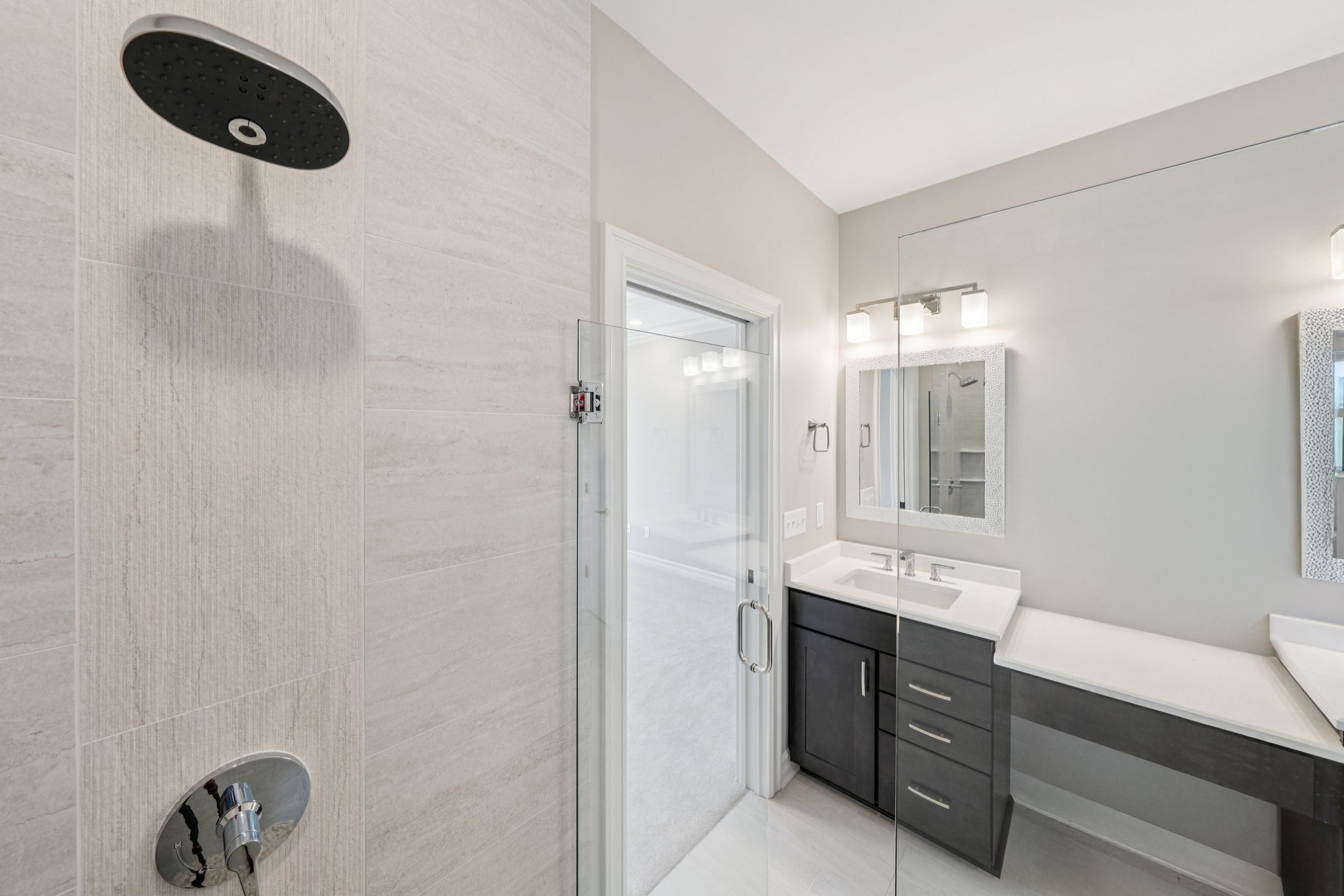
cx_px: 672
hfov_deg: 112.6
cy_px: 448
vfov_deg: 90.0
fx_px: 448
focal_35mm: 12
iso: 400
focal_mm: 12
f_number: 9
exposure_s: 1/15
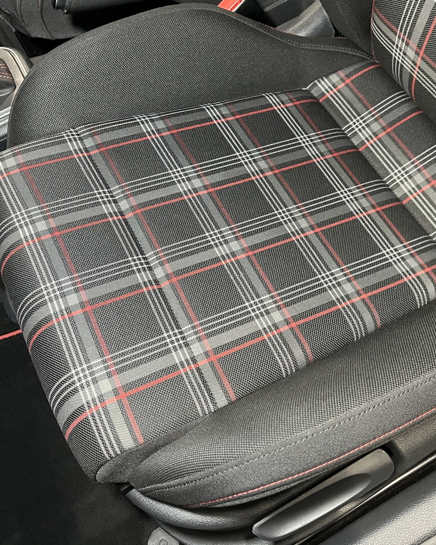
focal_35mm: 34
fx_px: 548
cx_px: 249
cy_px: 272
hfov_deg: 43.2
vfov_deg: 52.8
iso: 500
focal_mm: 5.1
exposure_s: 1/30
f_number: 1.6
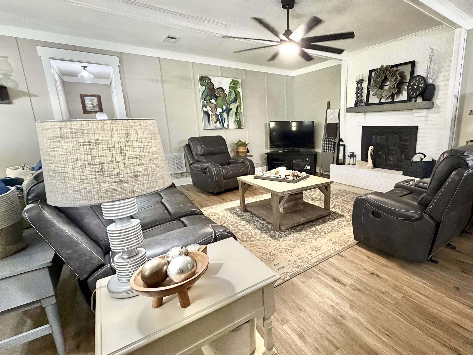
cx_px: 301
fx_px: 246
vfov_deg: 71.6
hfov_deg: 85.7
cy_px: 177
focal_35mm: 18
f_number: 2.2
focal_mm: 2.22
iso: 500
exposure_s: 1/60
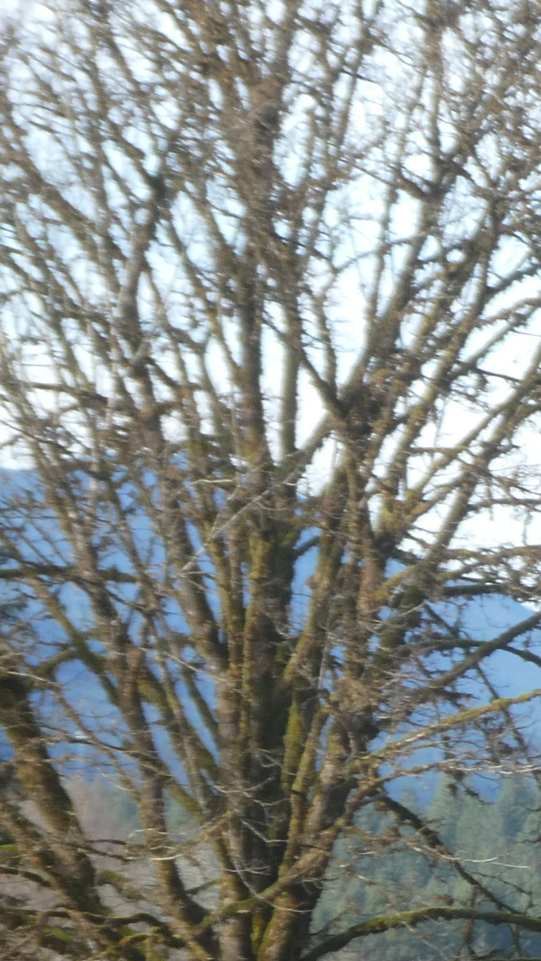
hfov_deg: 3.9
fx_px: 7750
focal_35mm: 304
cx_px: 1488
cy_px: 1110
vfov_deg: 7.1
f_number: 4.9
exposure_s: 1/80
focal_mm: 16.1
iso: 80
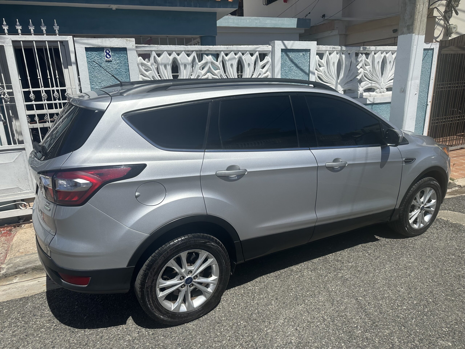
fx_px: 322
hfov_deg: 71.6
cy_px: 174
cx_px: 232
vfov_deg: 56.8
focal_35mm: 24
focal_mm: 6.86
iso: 80
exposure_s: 1/9709
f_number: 1.78
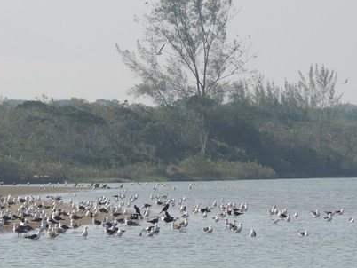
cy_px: 230
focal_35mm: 497
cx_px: 103
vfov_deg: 3.0
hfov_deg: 4.0
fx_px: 5129
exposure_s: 1/640
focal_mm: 44.5
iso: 100
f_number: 4.7
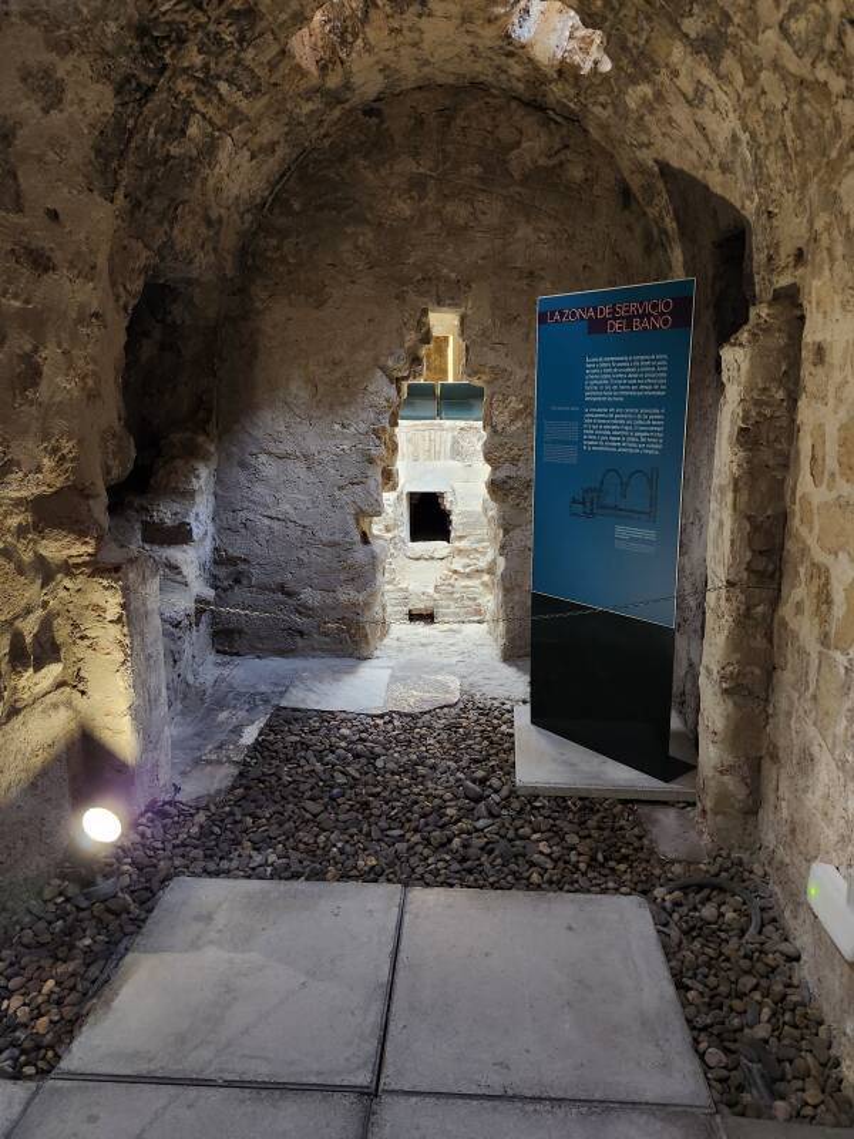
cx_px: 427
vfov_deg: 73.9
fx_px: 757
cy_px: 570
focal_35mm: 23
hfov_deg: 58.9
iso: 800
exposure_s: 1/25
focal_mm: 5.54
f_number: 1.8
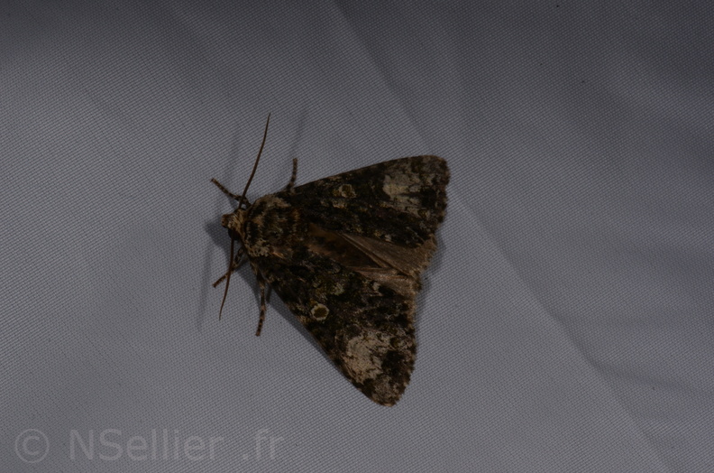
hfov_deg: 16.1
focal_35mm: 128
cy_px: 236
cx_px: 357
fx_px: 2523
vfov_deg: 10.7
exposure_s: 1/60
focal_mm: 85
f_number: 32
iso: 100
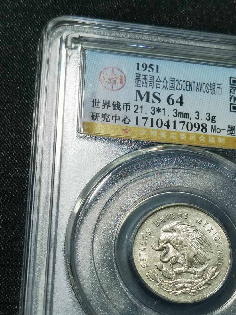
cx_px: 175
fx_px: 818
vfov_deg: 21.7
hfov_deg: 16.3
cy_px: 194
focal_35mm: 90
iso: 64
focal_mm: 6.67
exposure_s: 1/100
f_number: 1.9
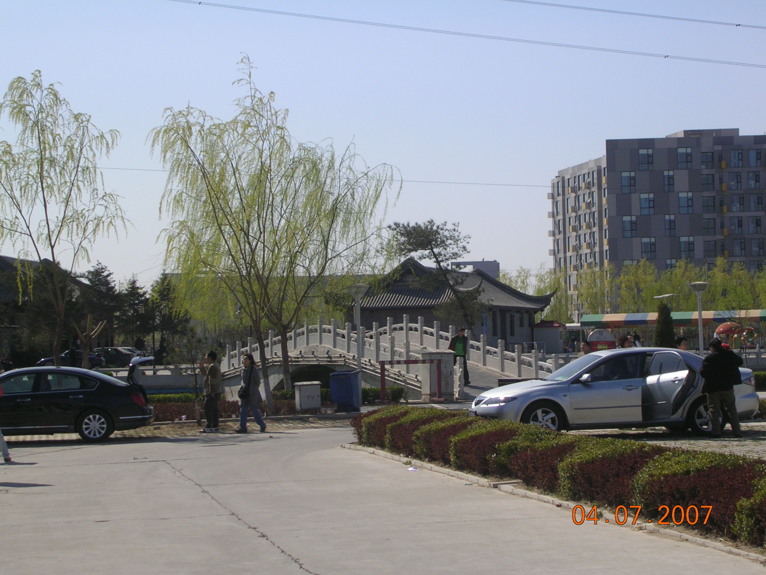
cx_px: 383
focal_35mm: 86
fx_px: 1903
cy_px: 288
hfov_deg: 22.8
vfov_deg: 17.2
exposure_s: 1/1037
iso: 50
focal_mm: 13
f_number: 4.1
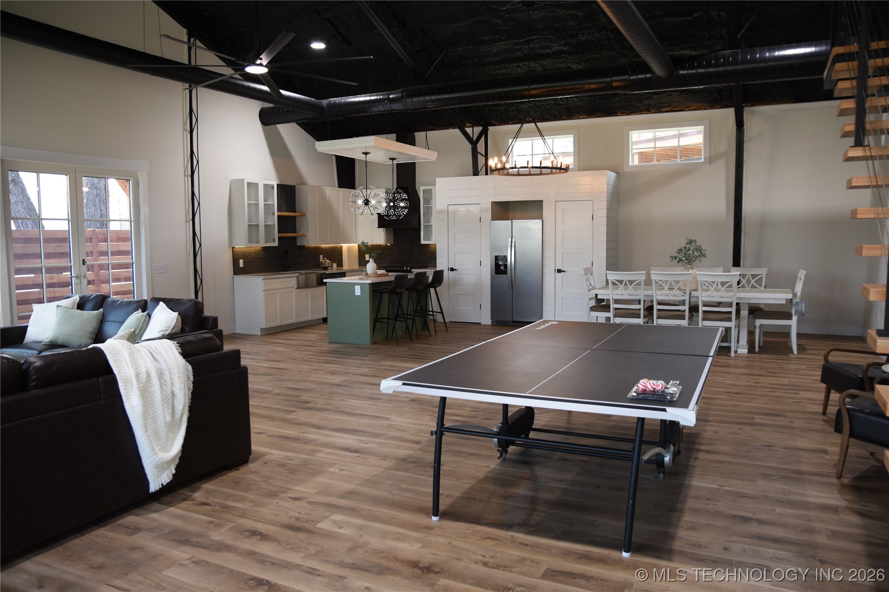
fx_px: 630
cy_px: 296
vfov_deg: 50.4
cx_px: 444
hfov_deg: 70.4
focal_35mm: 26
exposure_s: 1/60
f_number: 3.2
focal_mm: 17
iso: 100
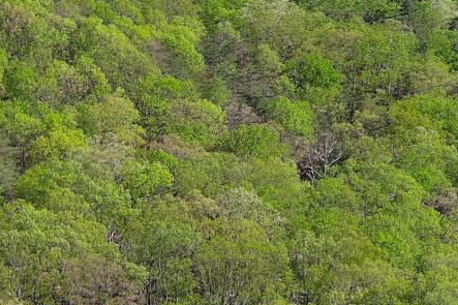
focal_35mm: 134
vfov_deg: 9.9
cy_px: -140
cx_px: 978
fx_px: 1704
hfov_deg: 12.9
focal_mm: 10.57
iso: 100
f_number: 2.8
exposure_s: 1/620
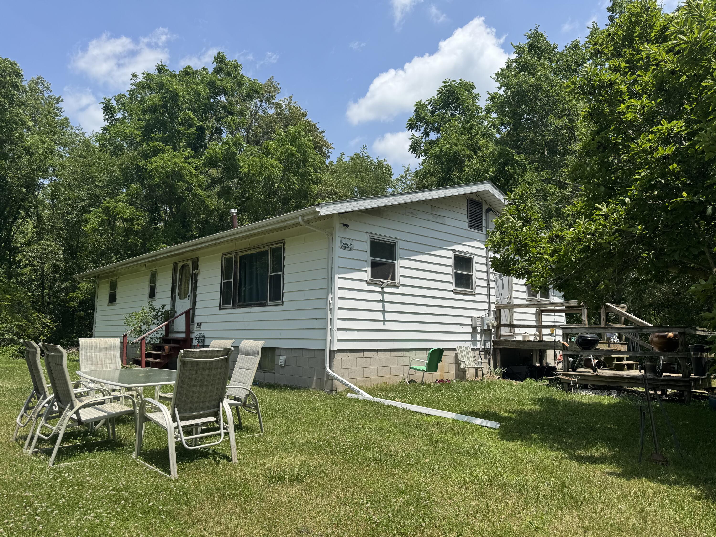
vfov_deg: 56.8
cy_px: 268
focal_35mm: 24
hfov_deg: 71.6
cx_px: 358
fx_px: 496
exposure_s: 1/4608
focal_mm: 6.76
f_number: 1.78
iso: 80
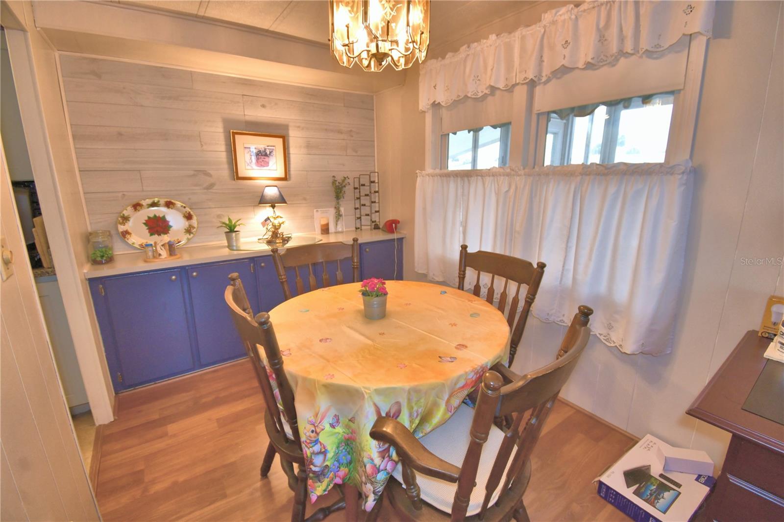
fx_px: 327
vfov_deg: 77.3
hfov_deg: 100.4
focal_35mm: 15
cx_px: 392
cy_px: 261
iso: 360
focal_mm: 10
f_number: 4.5
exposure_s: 1/30
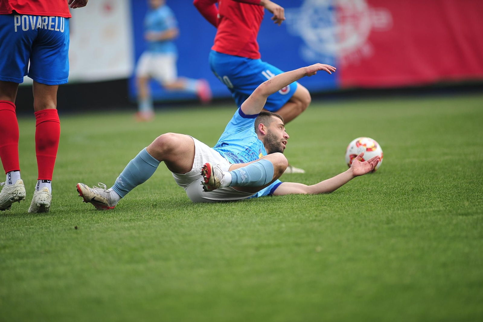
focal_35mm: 300
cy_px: 161
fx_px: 4023
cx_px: 242
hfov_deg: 6.9
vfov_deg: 4.6
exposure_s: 1/1600
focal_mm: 300
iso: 400
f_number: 2.8
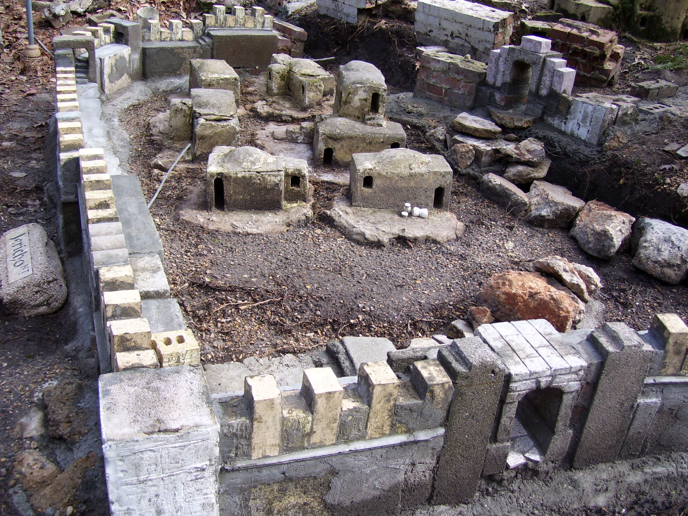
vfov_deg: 38.7
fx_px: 735
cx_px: 344
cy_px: 258
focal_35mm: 37
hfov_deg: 50.1
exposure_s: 1/180
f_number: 2.7
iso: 80
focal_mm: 6
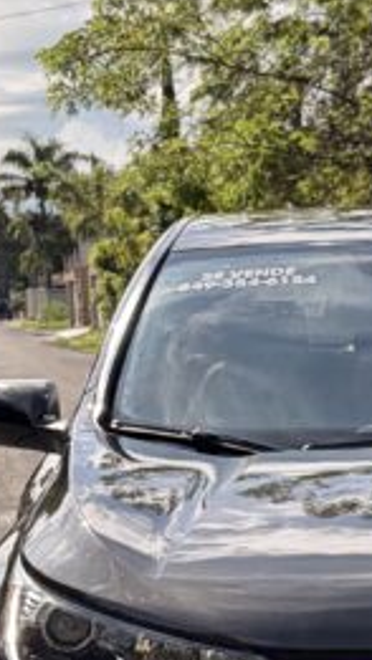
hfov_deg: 10.6
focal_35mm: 111
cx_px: 531
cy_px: 394
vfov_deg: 19.3
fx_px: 1945
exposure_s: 1/5348
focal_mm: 5.96
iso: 64
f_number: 1.6
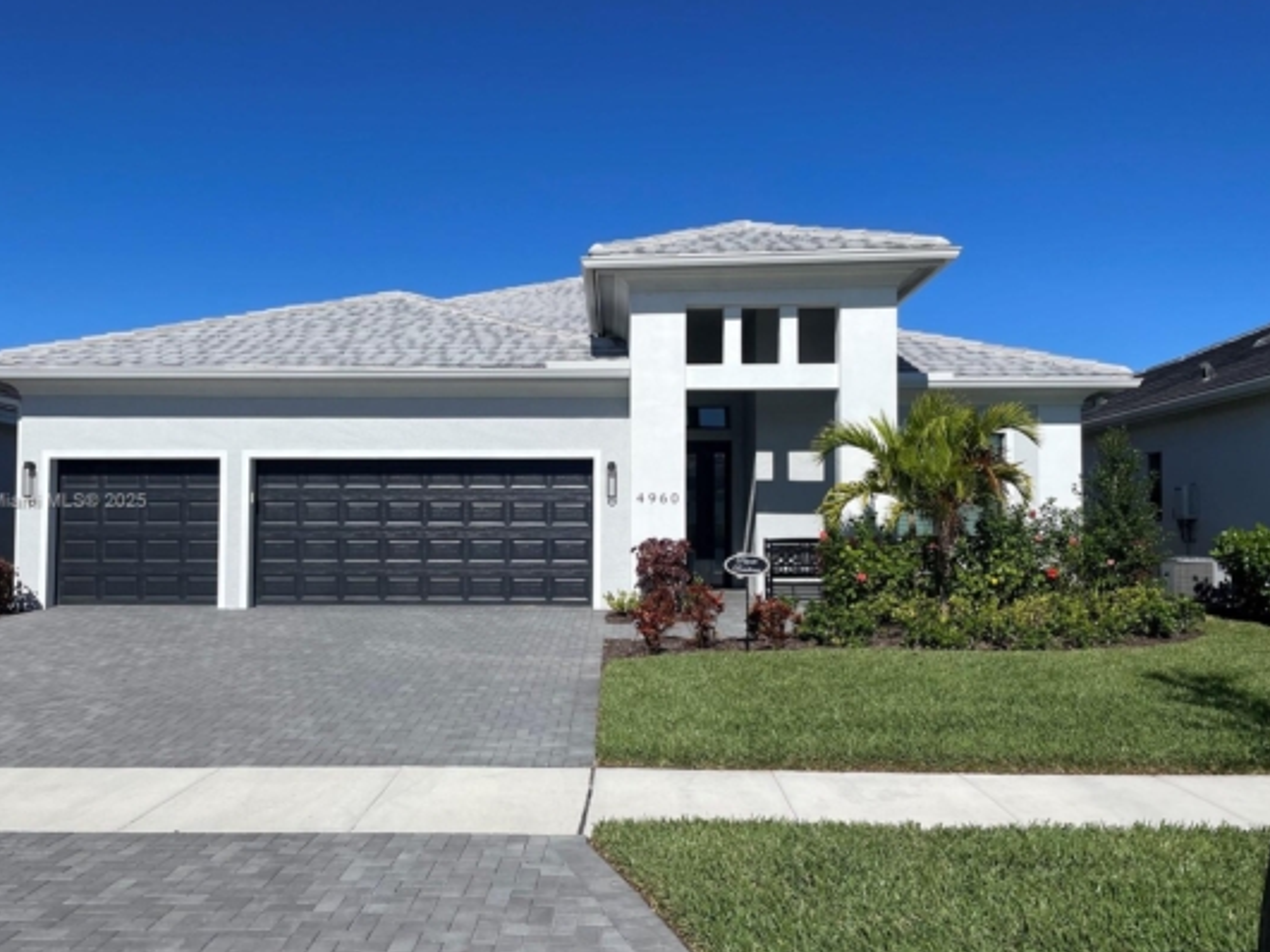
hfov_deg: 61.5
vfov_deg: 48.2
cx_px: 572
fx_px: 1064
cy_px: 502
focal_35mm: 29
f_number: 1.6
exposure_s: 1/9804
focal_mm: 4.2
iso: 50
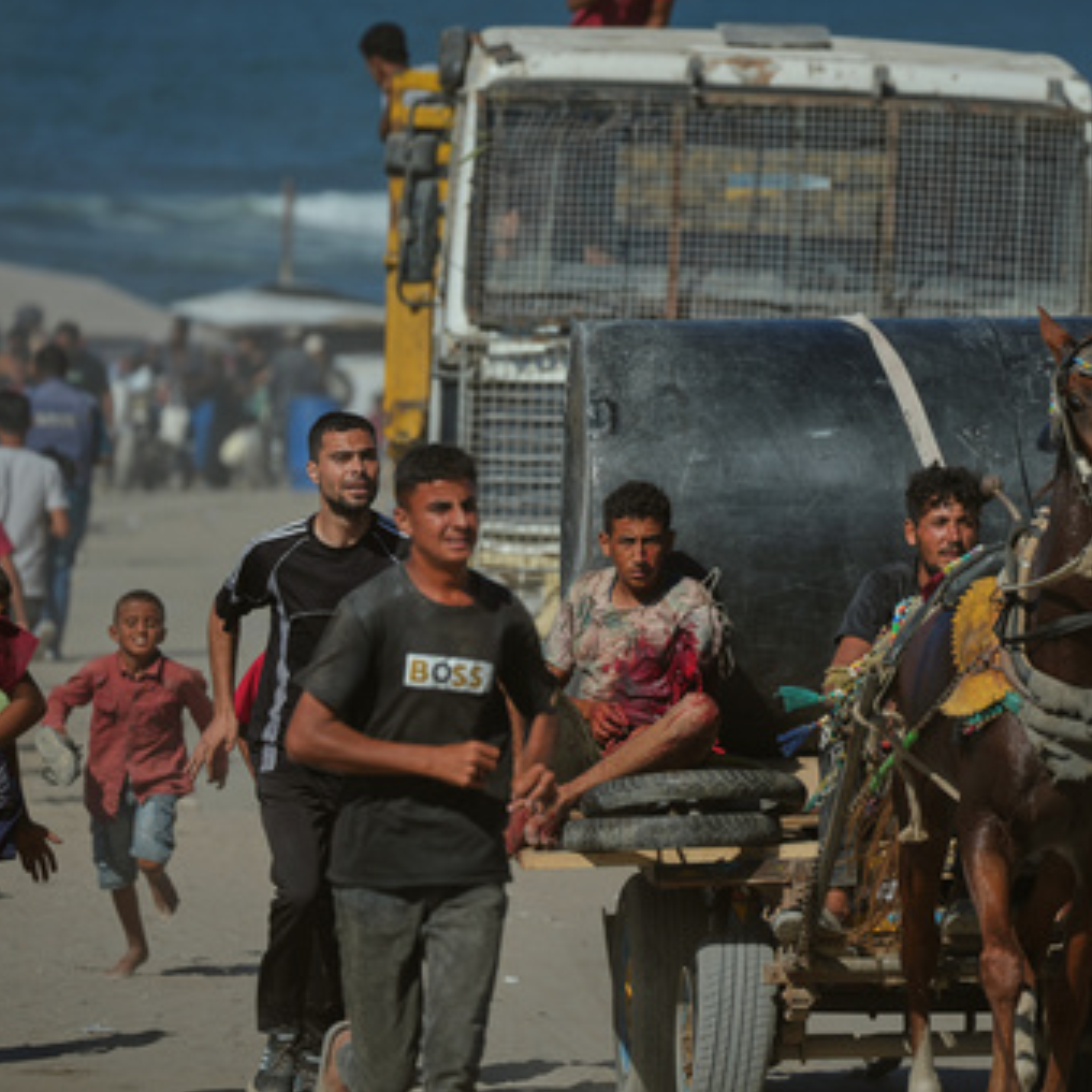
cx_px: 654
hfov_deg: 5.1
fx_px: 12277
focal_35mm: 344
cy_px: 546
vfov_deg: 5.1
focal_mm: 268
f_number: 5.6
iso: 64
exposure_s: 1/1000
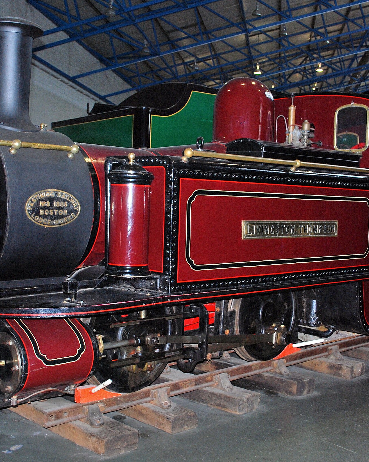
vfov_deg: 38.8
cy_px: 226
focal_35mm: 48
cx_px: 202
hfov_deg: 31.4
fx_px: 655
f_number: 3.8
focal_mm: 20
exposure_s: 1/60
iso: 320
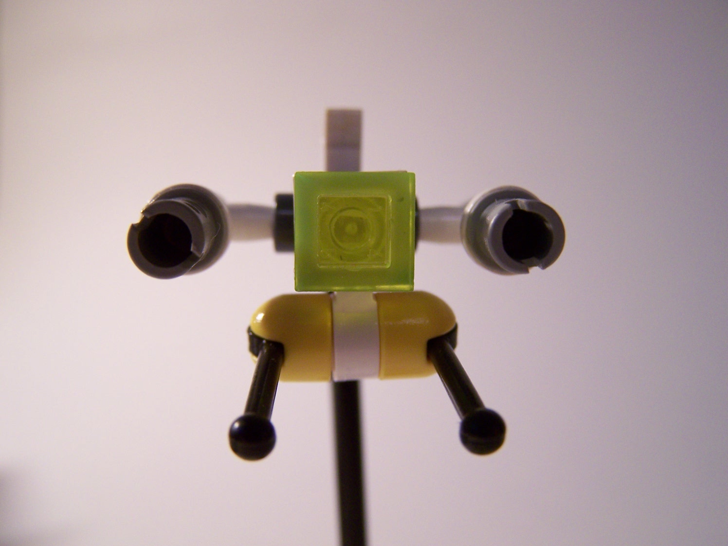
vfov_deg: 37.7
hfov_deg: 49.0
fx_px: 799
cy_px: 273
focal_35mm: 38
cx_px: 364
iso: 160
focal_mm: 6.3
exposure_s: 1/25
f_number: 2.8
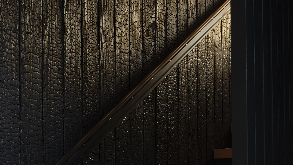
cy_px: 186
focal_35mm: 56
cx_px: 146
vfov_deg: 20.4
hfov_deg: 37.2
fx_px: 435
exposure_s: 5
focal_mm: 48.2
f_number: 16
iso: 100
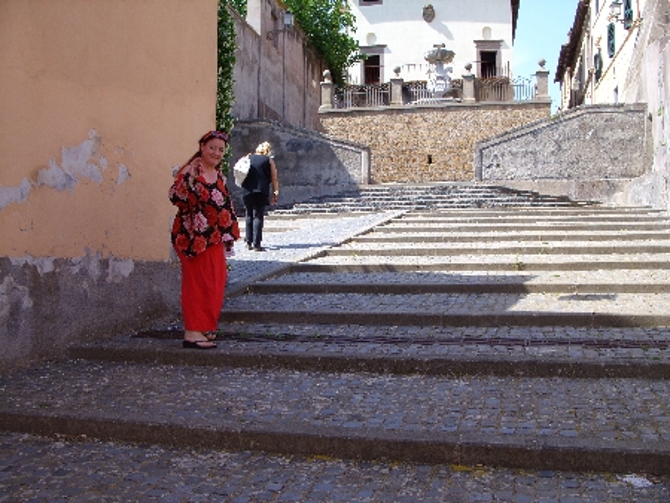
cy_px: 252
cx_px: 335
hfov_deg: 49.0
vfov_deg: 37.8
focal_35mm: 38
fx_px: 736
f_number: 4
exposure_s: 1/284
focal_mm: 7.8
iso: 50
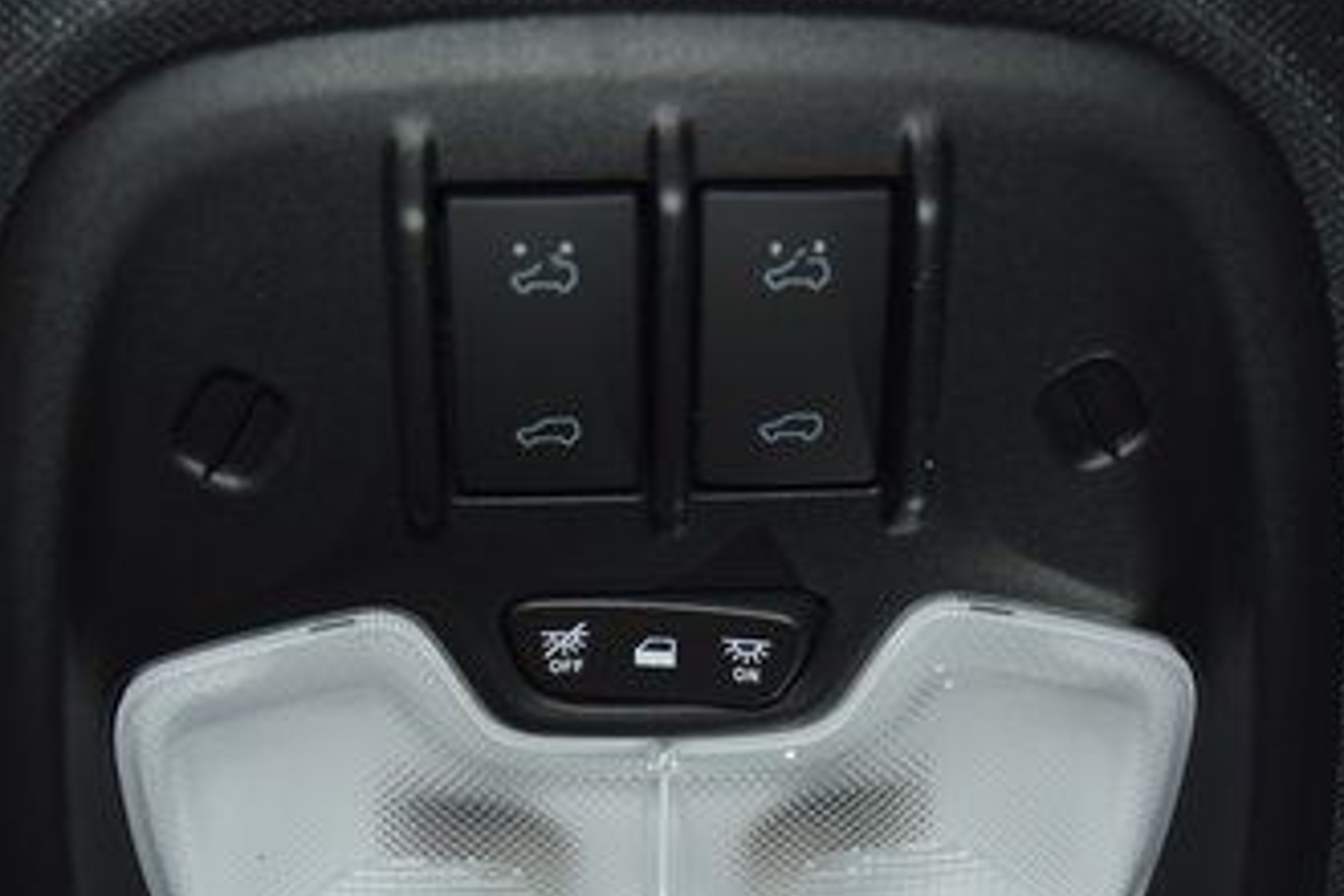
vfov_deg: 20.9
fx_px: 2389
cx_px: 648
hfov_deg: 31.4
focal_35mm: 64
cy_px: 743
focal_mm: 22
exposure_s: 1/50
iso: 250
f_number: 3.5
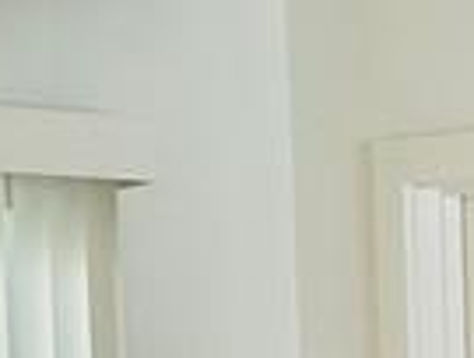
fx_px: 4984
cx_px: 969
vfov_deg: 3.9
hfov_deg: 5.3
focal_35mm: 363
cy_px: 1232
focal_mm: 6.86
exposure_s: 1/60
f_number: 1.78
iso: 50
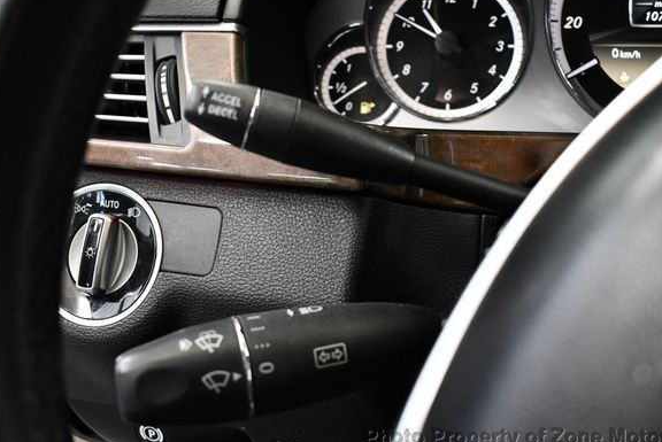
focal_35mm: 40
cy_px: 214
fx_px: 736
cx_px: 351
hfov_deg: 48.4
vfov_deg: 33.5
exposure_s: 1/125
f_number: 3.5
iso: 3200
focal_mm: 18
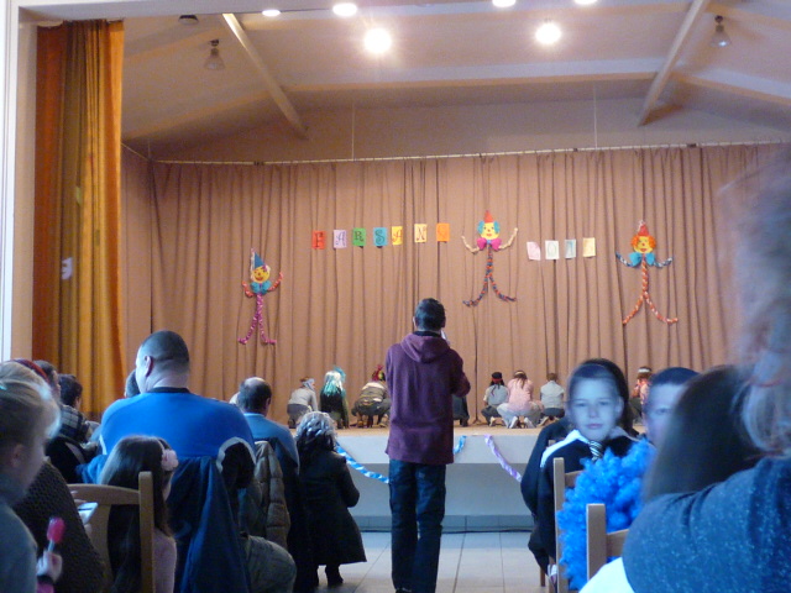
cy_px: 296
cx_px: 396
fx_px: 1097
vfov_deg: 30.3
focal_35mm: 48
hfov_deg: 39.7
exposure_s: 1/6
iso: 400
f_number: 2.8
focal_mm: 4.8
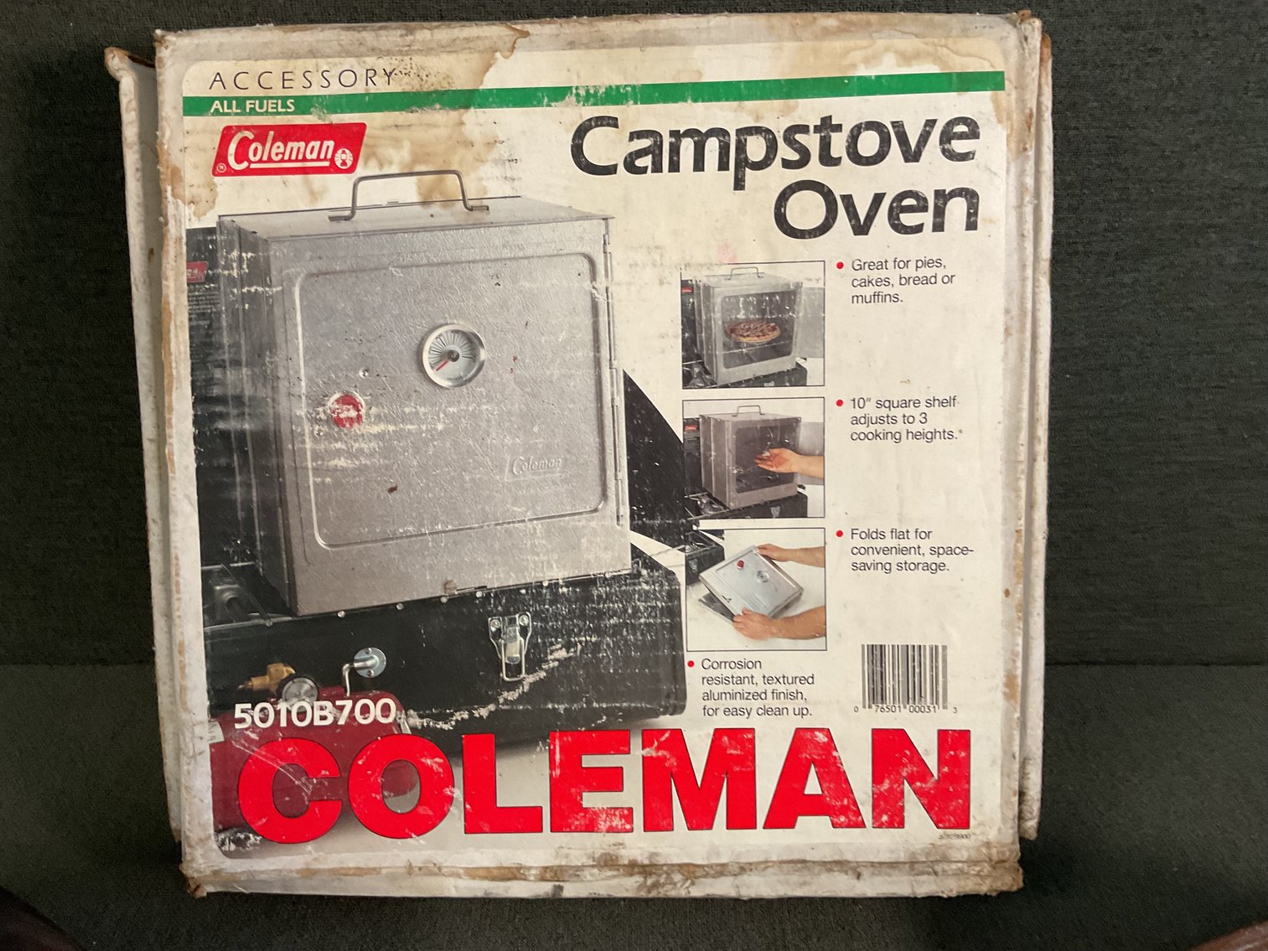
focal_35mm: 29
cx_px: 634
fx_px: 1062
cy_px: 476
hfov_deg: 61.7
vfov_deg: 48.2
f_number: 1.8
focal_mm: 3
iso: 100
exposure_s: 1/60
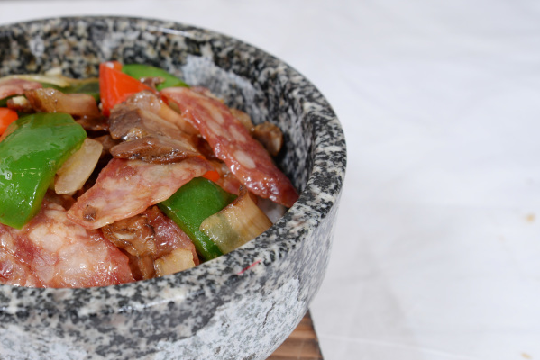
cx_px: 87
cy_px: 228
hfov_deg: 30.0
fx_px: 975
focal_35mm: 65
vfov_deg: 20.9
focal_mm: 38
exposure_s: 1/60
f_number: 6.3
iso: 320
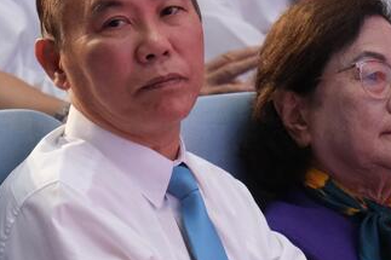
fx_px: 8065
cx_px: 228
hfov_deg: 2.8
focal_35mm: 743
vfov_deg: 1.8
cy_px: 124
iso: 3200
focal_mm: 200
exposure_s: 1/180
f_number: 4.8
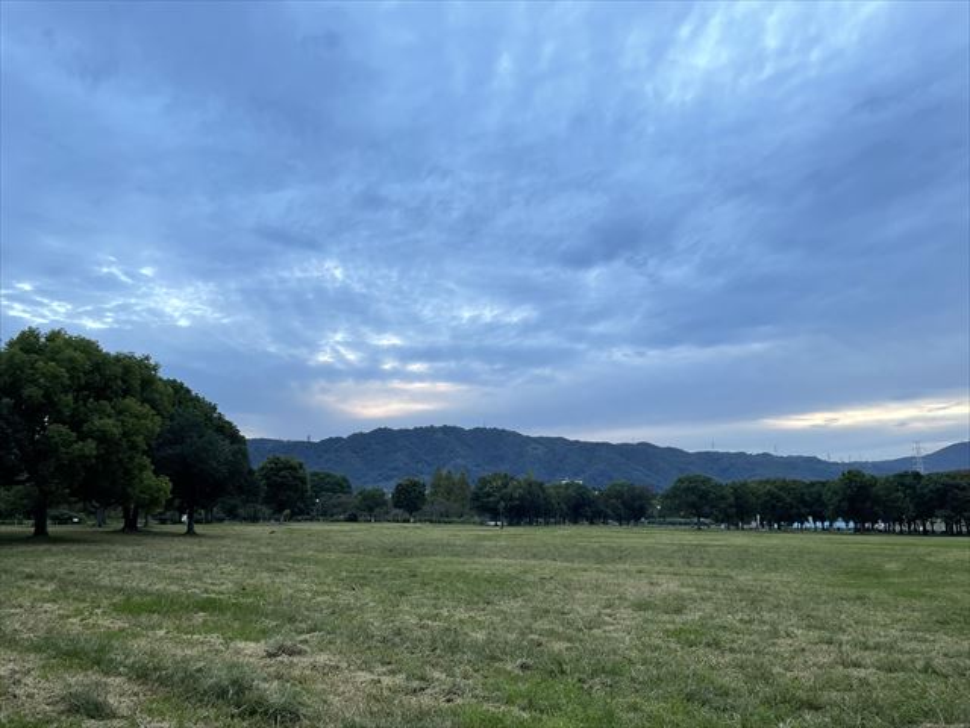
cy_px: 364
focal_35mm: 26
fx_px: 729
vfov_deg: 53.1
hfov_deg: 67.3
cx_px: 485
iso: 50
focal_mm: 4.2
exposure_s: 1/121
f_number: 1.6
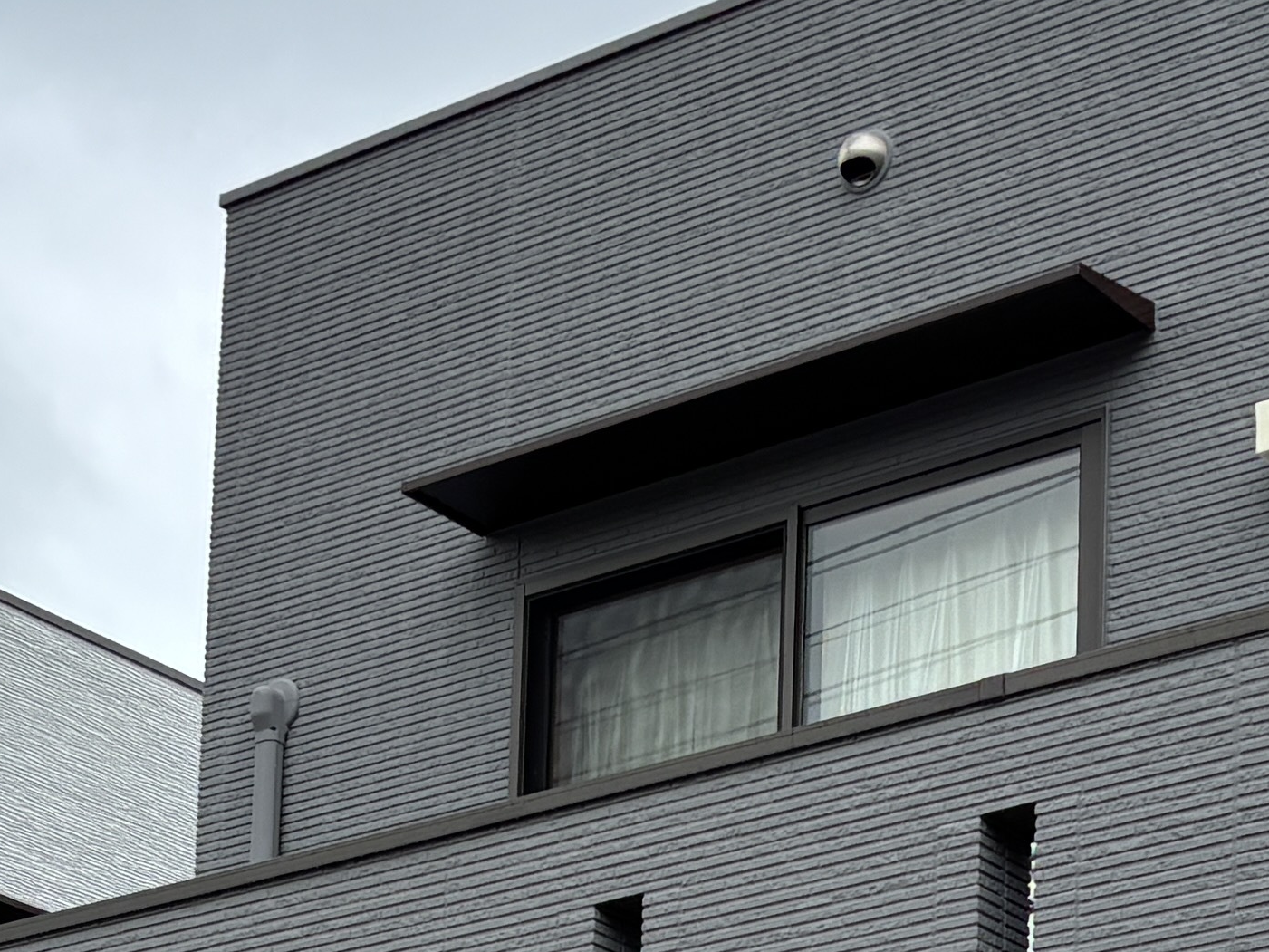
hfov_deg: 18.5
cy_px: 1519
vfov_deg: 13.0
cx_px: 690
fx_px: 3886
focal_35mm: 106
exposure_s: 1/988
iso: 50
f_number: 1.6
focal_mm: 5.96
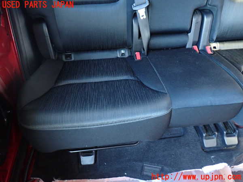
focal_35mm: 25
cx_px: 122
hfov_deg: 69.4
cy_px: 91
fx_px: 175
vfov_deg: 54.9
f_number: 2
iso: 800
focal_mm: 4.5
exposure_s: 1/15
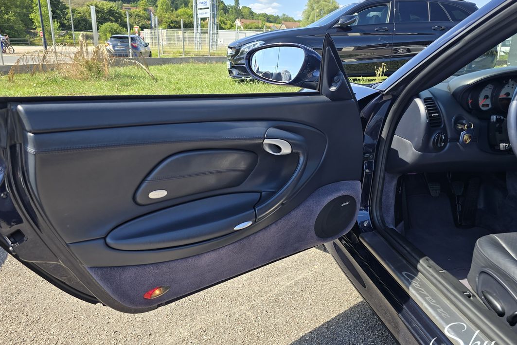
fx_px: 388
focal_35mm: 27
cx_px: 241
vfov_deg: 47.9
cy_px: 176
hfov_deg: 67.3
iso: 12
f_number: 1.7
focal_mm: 6.3
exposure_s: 1/348
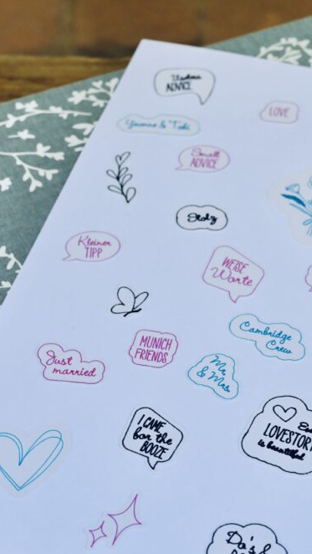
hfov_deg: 13.2
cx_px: 251
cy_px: 357
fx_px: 1337
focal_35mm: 91
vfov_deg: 23.3
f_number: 8
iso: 800
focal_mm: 50
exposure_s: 1/400
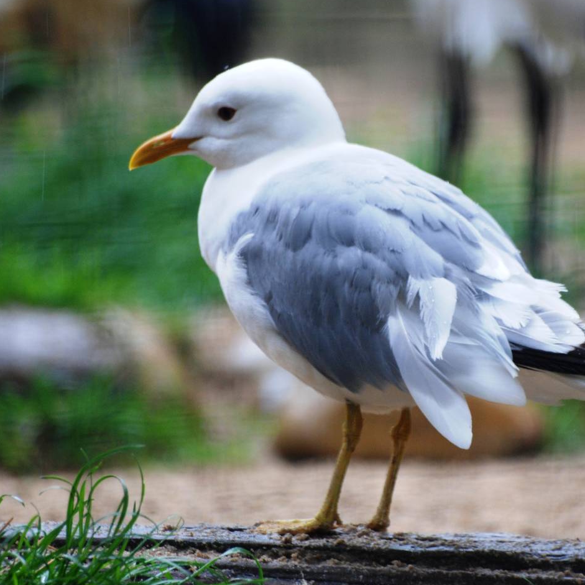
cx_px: 396
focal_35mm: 651
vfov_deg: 2.7
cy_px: 295
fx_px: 12447
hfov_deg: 2.7
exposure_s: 1/160
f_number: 5.6
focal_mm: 300
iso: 400
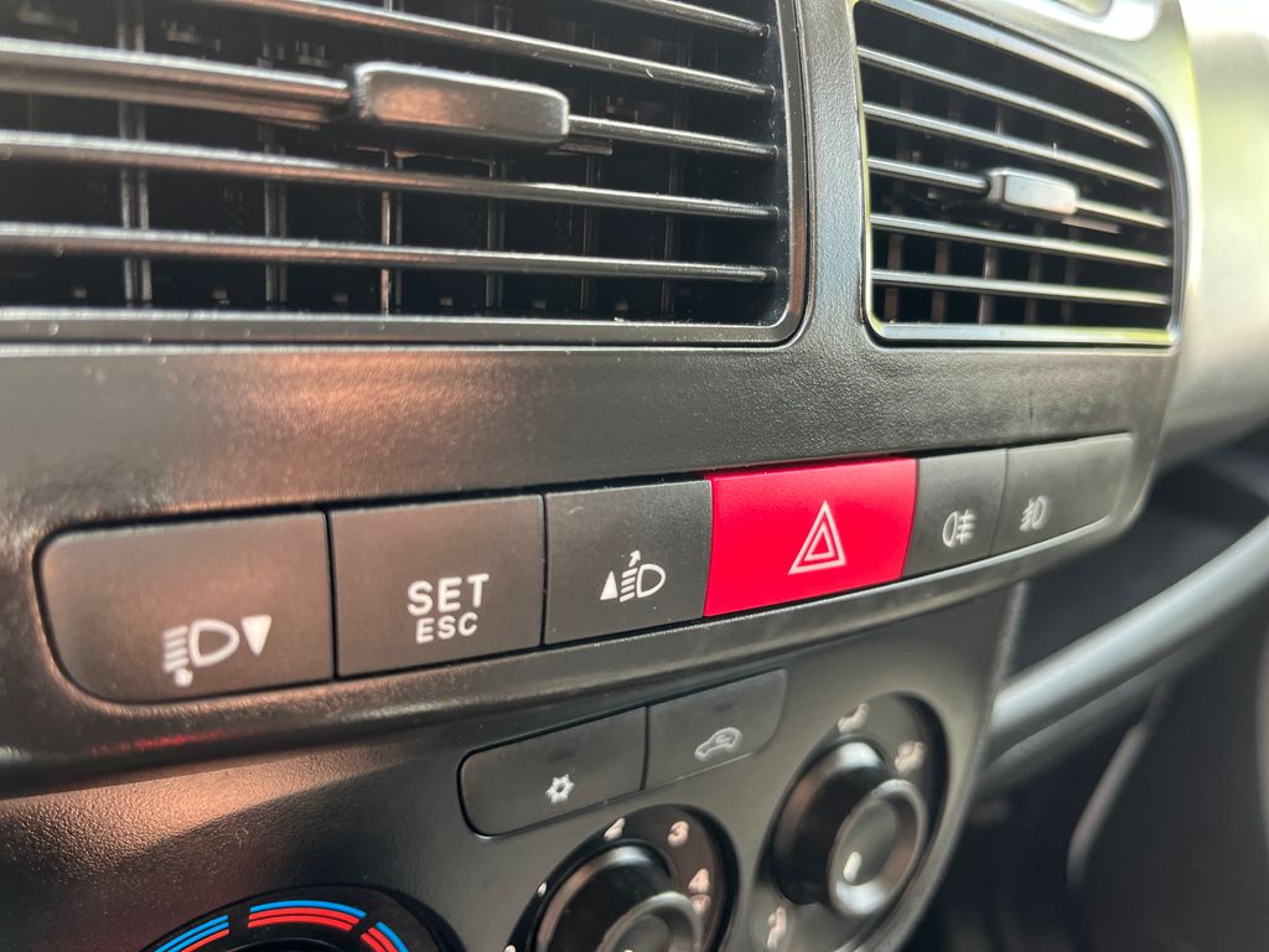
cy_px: 476
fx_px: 953
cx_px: 634
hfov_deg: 67.3
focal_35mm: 26
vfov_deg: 53.1
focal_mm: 5.1
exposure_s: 1/101
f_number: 1.6
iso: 125
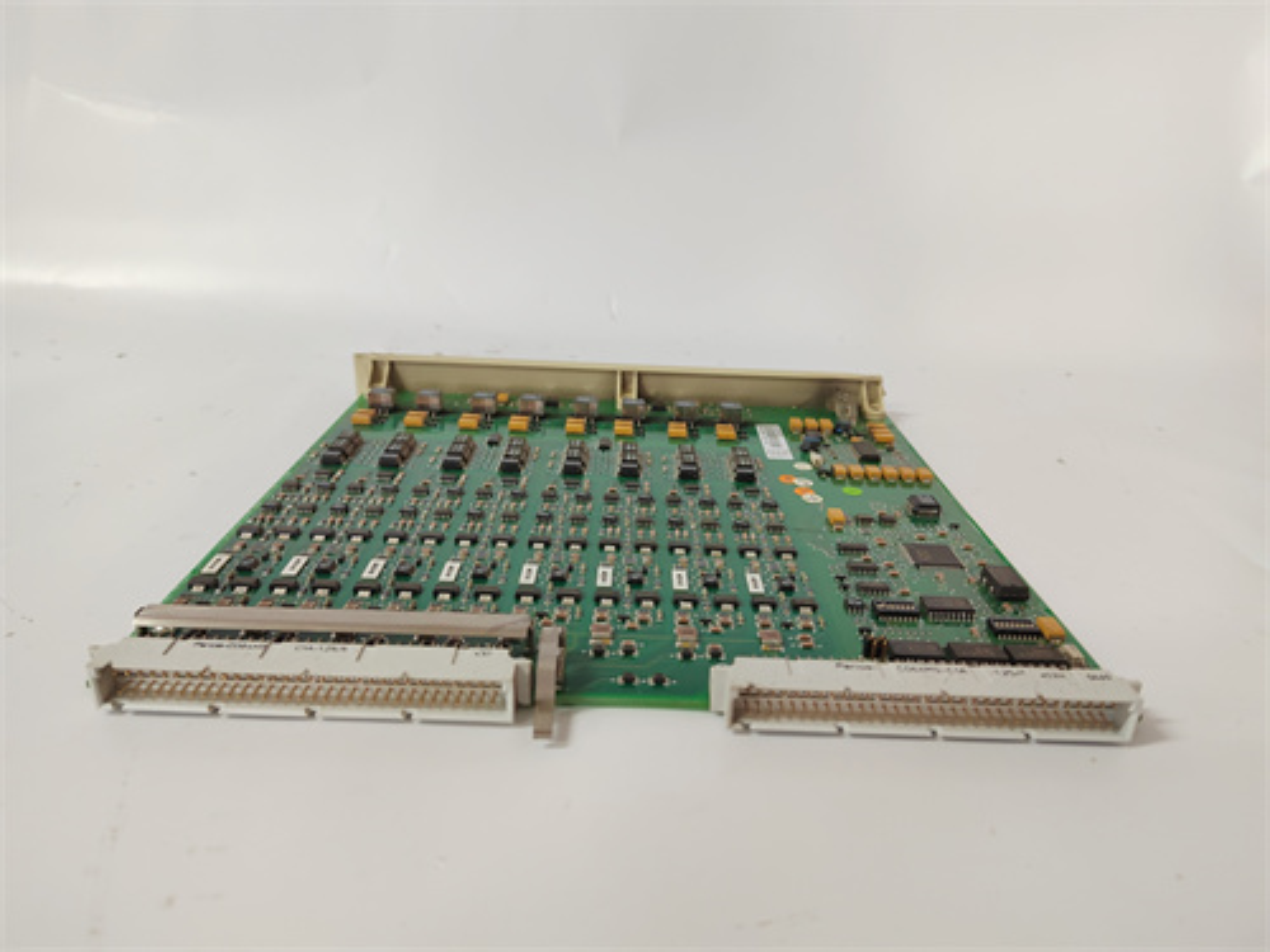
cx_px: 635
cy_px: 476
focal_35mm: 23
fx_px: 844
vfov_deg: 58.9
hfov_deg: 73.9
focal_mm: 5.52
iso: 2416
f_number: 1.9
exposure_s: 1/100
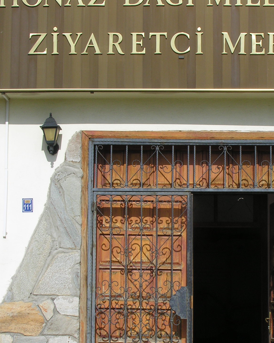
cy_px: 216
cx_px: 188
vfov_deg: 19.0
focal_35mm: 101
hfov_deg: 15.2
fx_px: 1024
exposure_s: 1/255
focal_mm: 11.8
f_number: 7.6
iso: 50
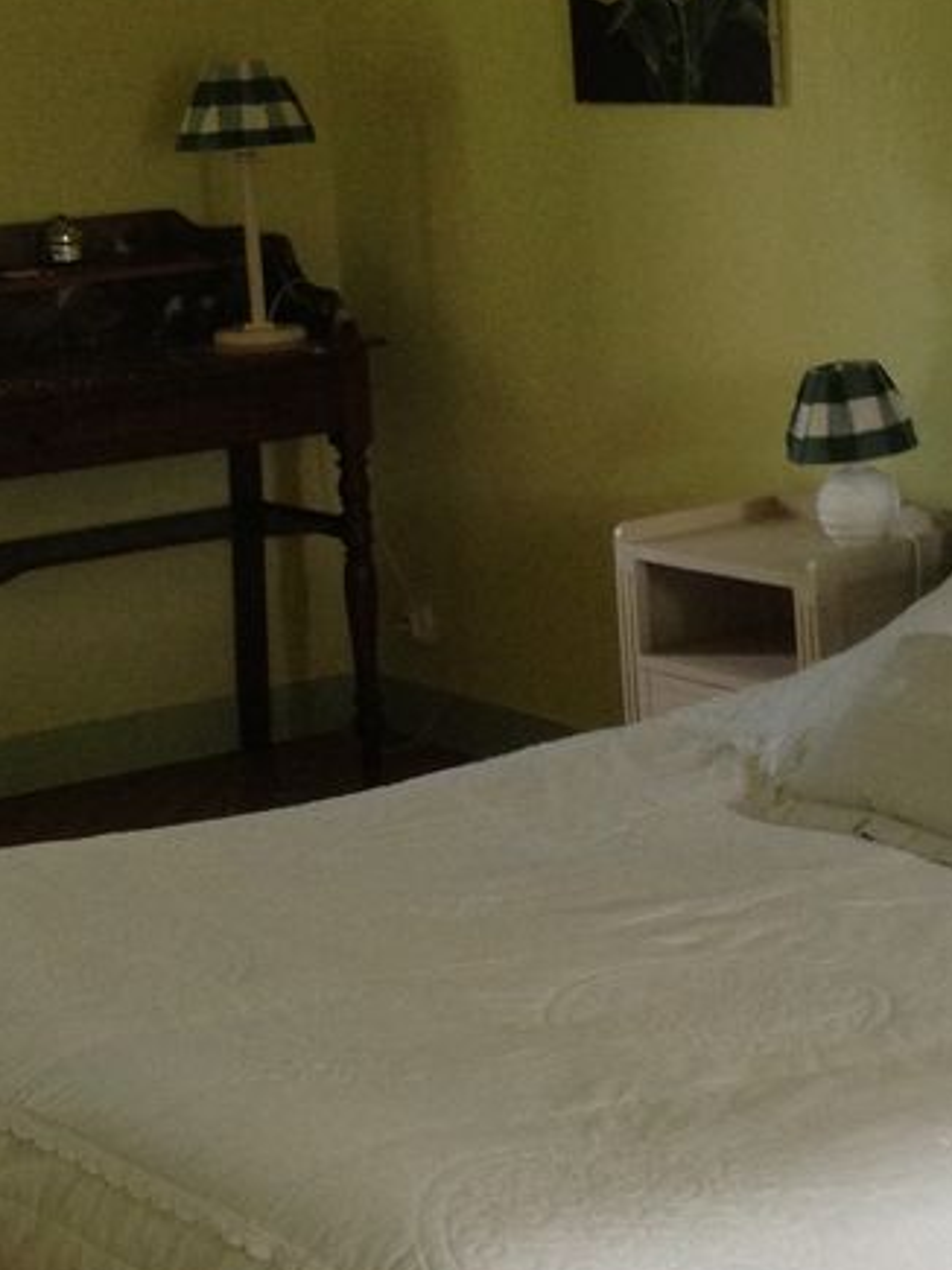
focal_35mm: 91
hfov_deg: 16.2
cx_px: 602
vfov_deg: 21.5
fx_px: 3339
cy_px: 496
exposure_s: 1/20
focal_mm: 4.12
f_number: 2.4
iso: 125
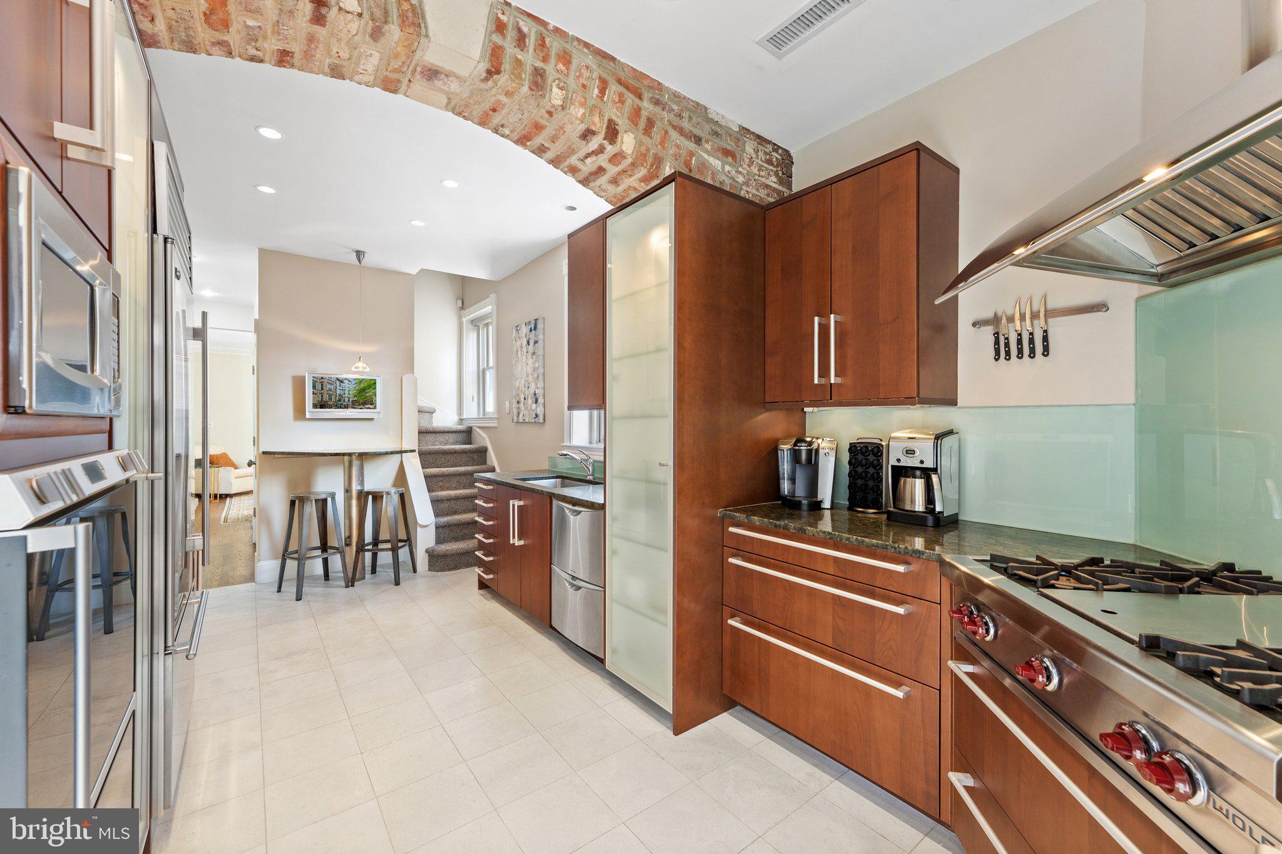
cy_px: 427
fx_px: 498
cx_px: 641
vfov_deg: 81.2
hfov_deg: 104.3
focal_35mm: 14
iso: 500
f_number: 8
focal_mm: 14
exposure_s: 1/5
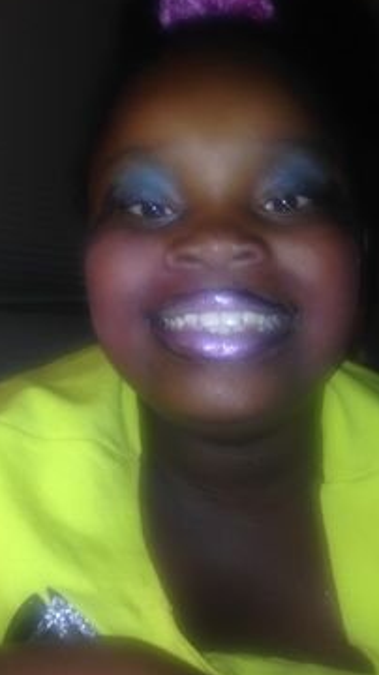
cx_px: 180
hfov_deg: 24.9
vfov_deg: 42.9
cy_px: 334
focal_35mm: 48
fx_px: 859
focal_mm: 4.12
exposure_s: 1/17
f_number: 2.4
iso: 50
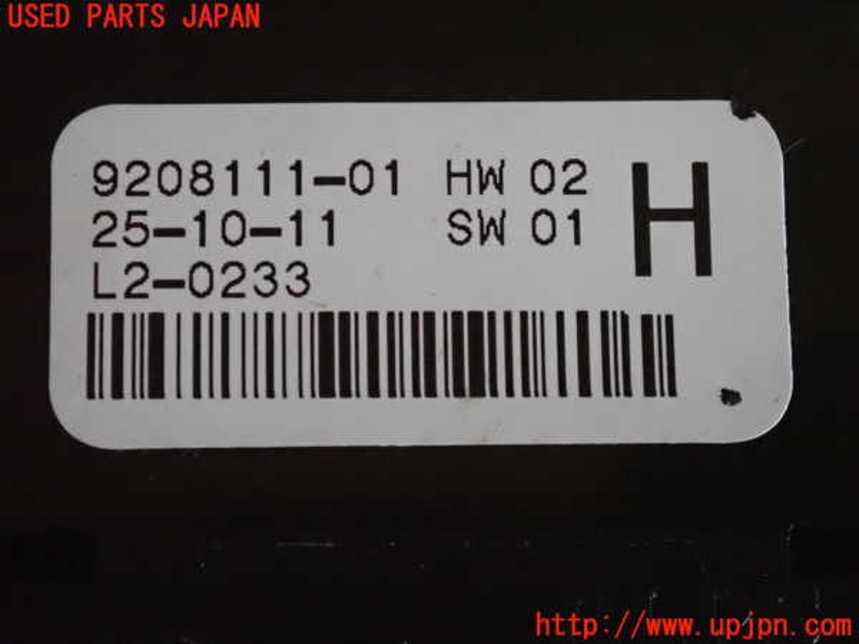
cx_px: 430
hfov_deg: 19.6
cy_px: 322
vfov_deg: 14.8
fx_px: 2482
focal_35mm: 100
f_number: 4.9
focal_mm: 18
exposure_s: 1/800
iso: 5000
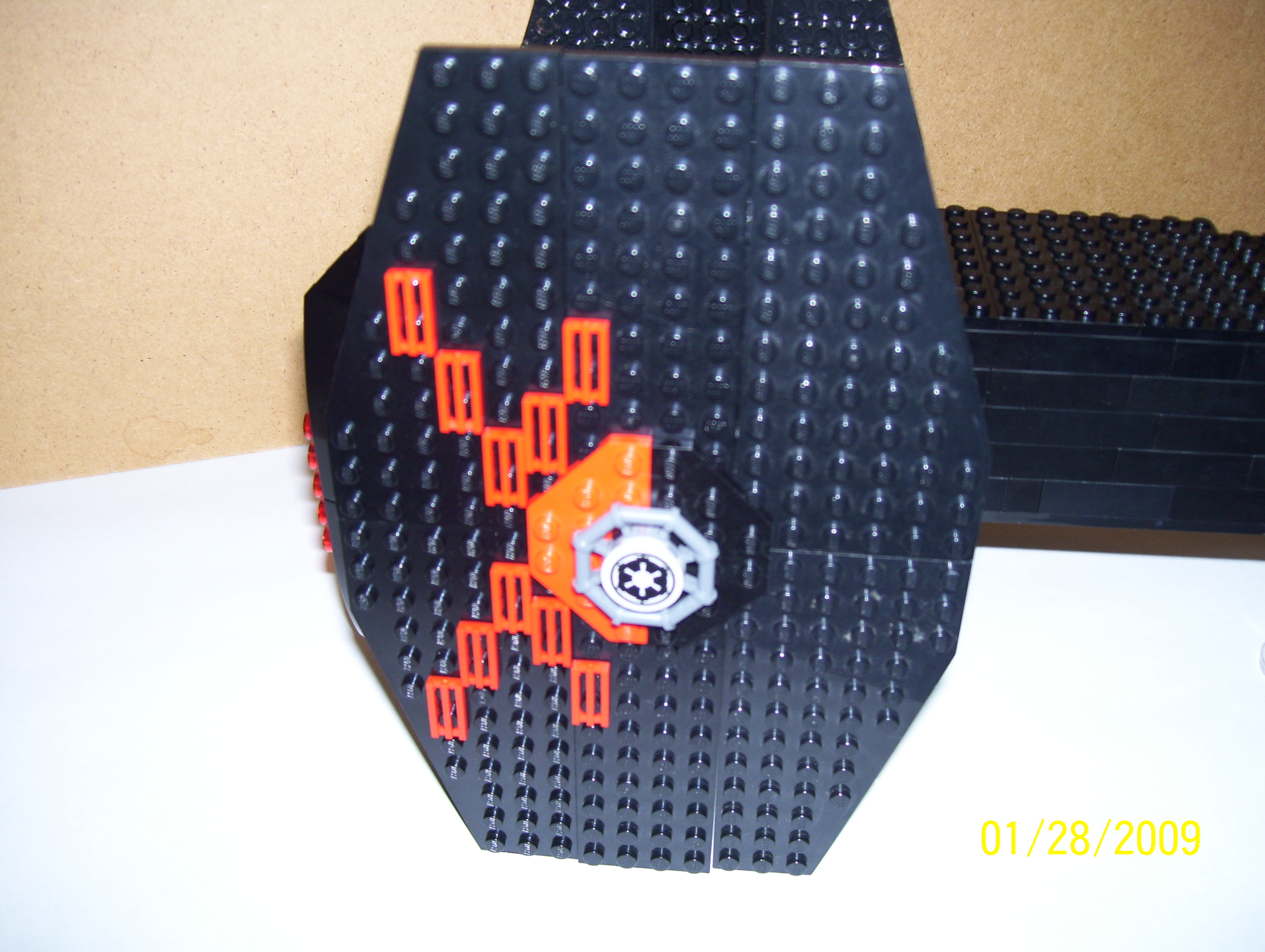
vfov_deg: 39.7
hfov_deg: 51.3
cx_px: 632
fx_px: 1317
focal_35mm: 36
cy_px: 476
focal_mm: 6
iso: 80
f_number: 2.7
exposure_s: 1/60
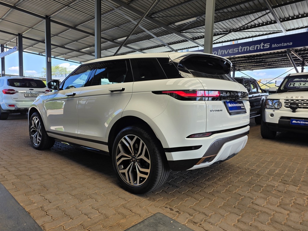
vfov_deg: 58.9
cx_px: 154
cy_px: 116
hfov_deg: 73.9
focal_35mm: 23
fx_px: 205
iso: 25
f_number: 1.7
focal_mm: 6.25
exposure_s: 1/359
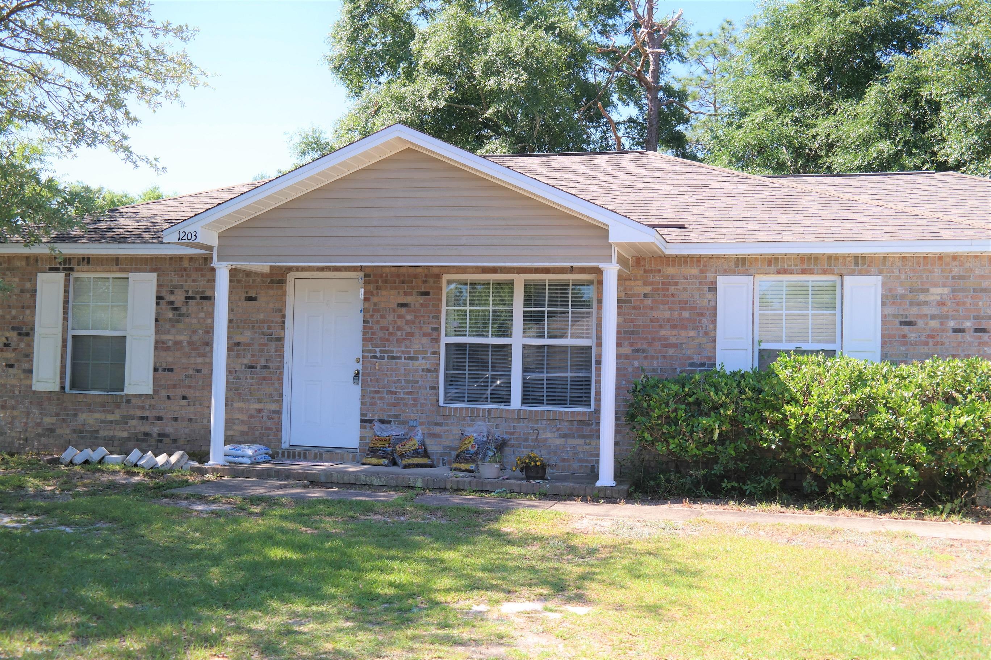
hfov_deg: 48.5
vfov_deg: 33.4
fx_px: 1101
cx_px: 496
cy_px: 330
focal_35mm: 40
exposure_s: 1/160
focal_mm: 26
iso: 100
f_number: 5
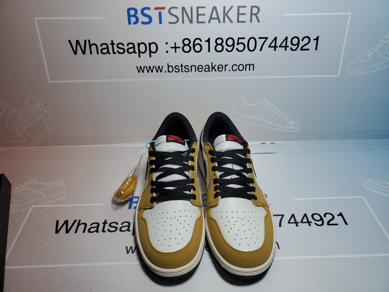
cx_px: 194
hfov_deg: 67.3
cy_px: 146
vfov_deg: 53.1
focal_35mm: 26
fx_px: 292
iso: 50
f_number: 2.4
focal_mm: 4.3
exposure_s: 1/328
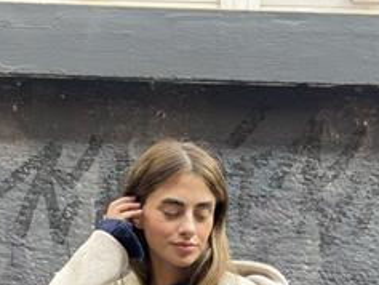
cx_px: 178
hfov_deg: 18.2
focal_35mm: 108
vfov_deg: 13.1
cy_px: 406
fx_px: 1183
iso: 64
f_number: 1.78
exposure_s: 1/349
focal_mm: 6.76
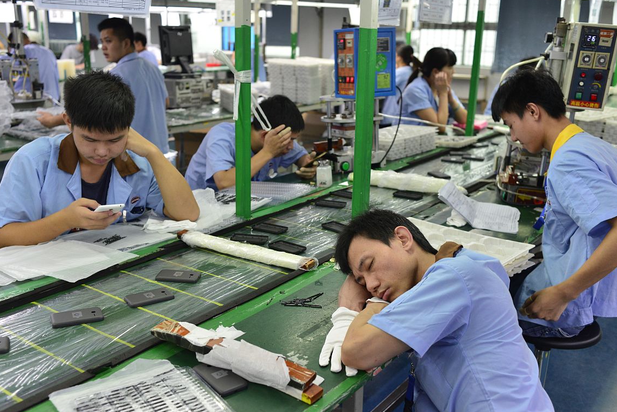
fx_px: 634
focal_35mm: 37
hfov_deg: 51.9
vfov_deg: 36.0
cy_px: 210
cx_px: 297
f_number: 5
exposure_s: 1/320
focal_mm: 35
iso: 1600
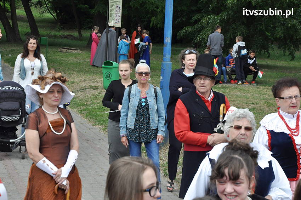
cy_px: 100
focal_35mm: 99
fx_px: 827
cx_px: 150
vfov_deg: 13.8
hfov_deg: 20.6
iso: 1250
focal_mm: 66
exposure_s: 1/1250
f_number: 9
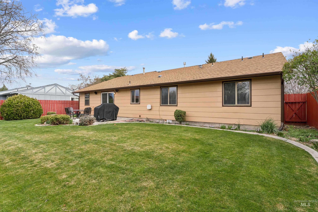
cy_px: 106
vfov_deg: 70.1
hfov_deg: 92.9
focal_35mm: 17
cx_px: 159
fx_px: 151
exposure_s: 1/250
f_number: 13
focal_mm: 17.1
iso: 400
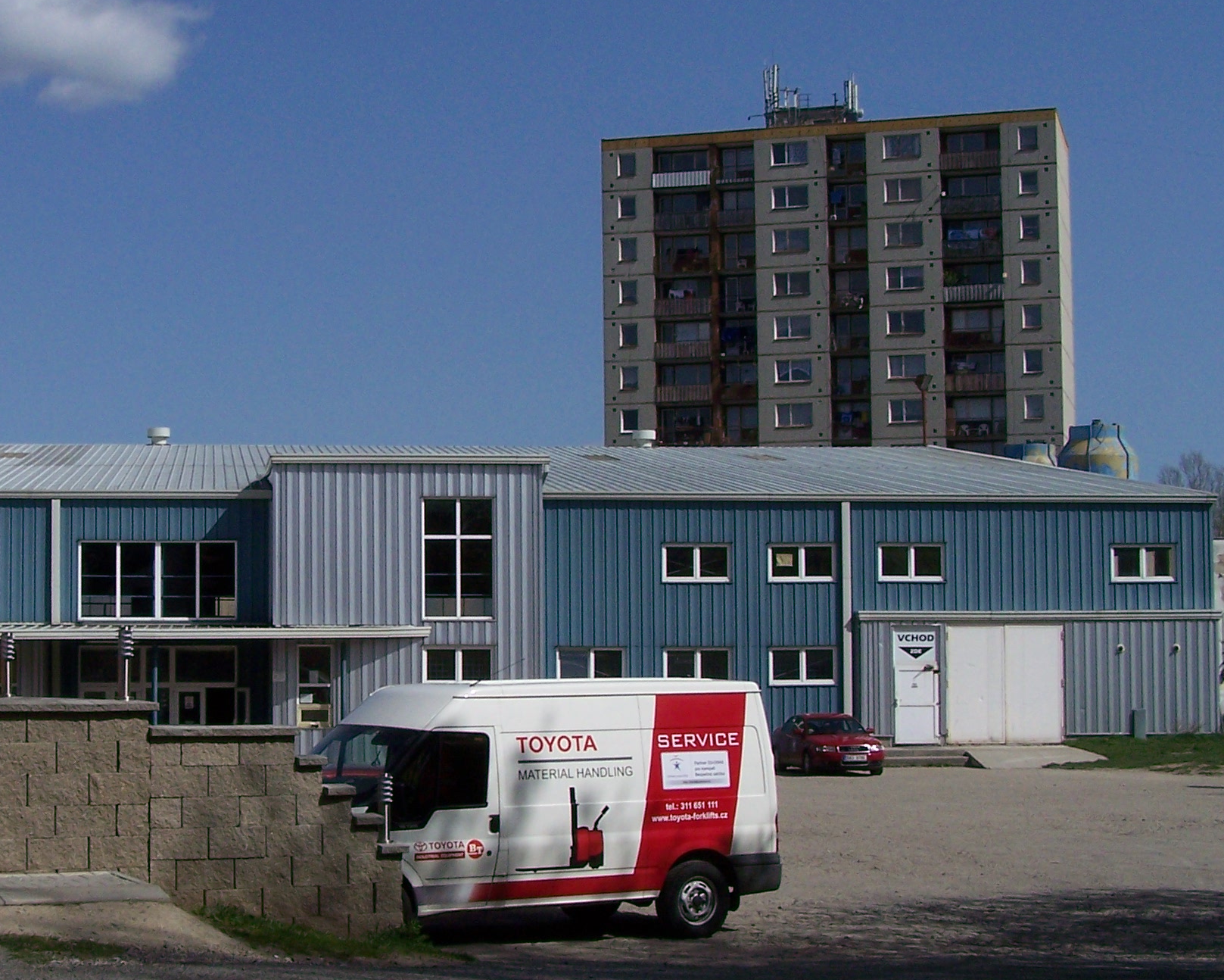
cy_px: 541
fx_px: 2355
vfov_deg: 23.5
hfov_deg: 28.9
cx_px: 375
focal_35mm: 65
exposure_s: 1/1250
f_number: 5.6
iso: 80
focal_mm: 6.3
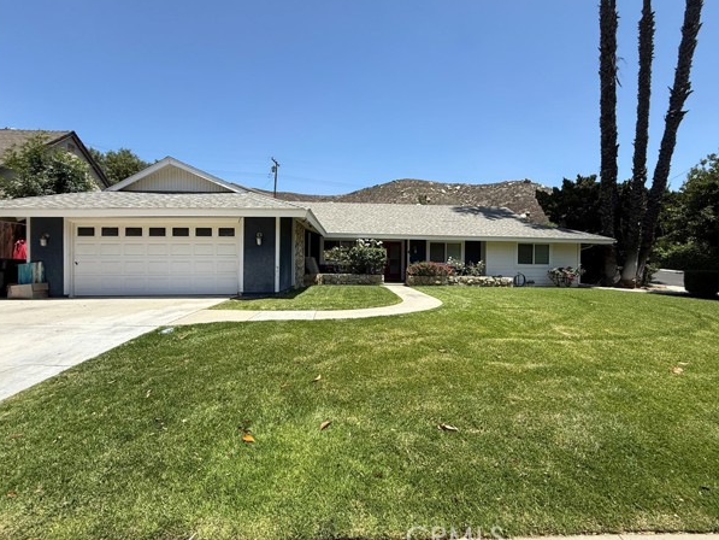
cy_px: 265
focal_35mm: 15
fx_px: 312
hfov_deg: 98.1
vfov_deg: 81.8
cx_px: 371
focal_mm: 2.22
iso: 50
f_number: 2.2
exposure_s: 1/1534
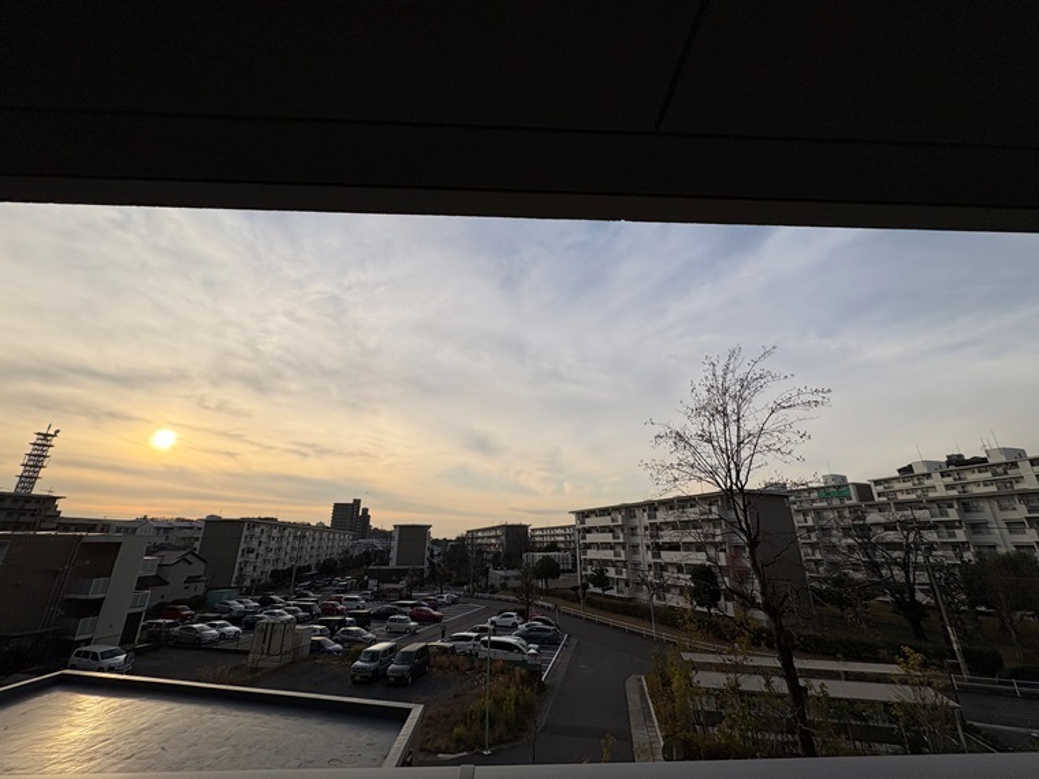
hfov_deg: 102.1
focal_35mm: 14
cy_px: 390
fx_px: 420
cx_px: 520
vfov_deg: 85.7
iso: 50
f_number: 2.2
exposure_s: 1/3106
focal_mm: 2.22
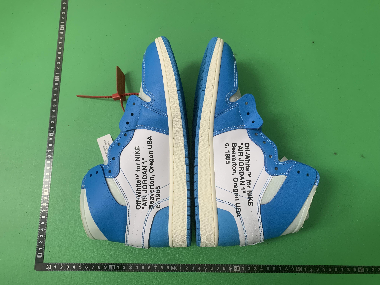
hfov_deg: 67.3
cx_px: 190
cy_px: 142
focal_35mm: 26
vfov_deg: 53.1
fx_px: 285
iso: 125
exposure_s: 1/60
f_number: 1.8
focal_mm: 4.25
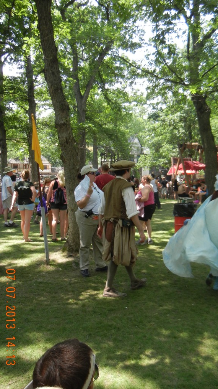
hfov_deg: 35.5
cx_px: 127
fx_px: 339
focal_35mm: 33
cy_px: 193
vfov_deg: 59.5
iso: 160
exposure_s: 1/190
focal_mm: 5.4
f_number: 3.5
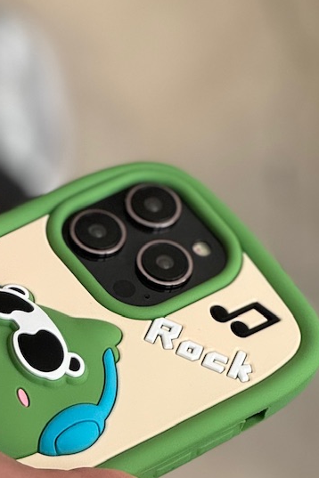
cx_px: -12
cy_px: 274
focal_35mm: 191
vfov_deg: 10.8
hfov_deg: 7.2
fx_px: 2539
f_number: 2.8
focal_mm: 9
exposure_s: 1/99
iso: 200
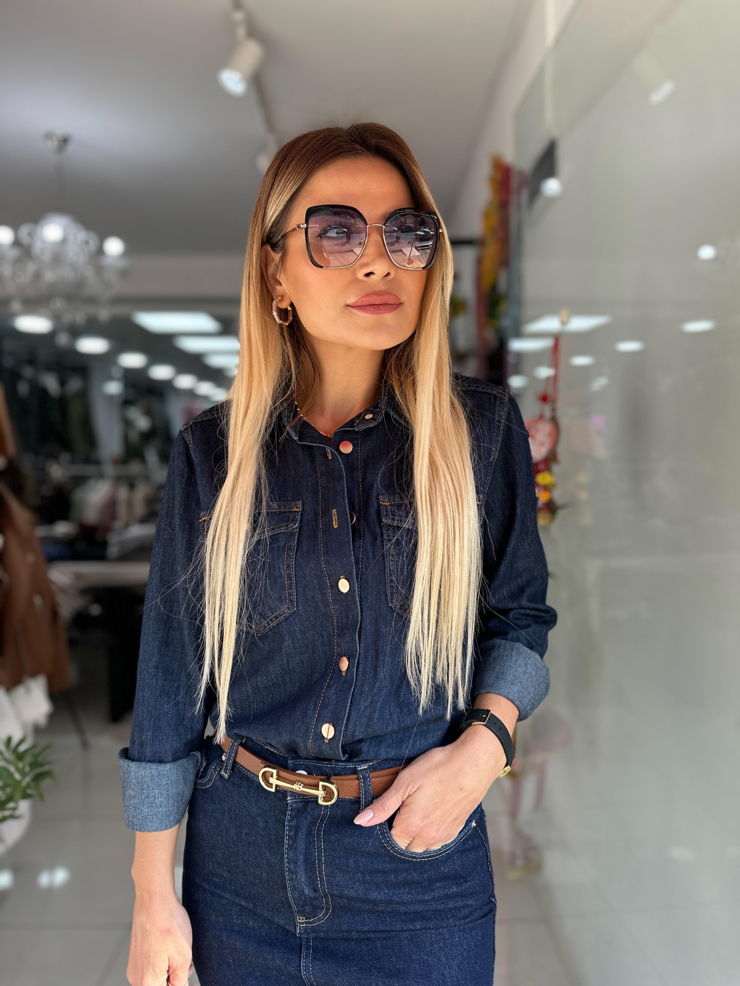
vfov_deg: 71.6
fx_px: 684
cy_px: 493
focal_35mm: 24
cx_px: 370
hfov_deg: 56.8
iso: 80
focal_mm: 6.86
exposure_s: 1/415
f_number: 1.78
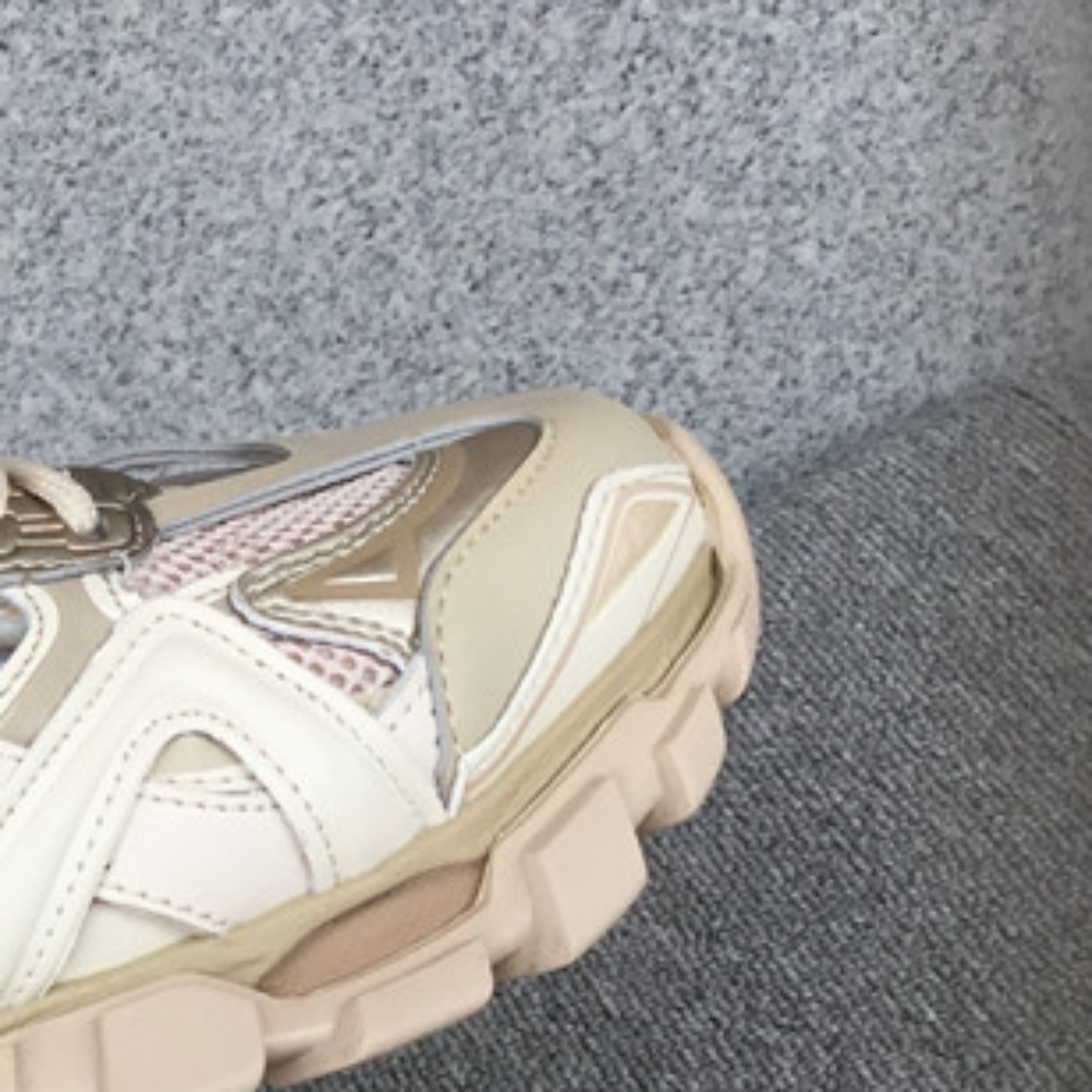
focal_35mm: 80
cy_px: 750
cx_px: -447
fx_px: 2855
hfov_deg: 19.4
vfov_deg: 21.5
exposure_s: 1/522
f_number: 2.4
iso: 25
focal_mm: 3.3
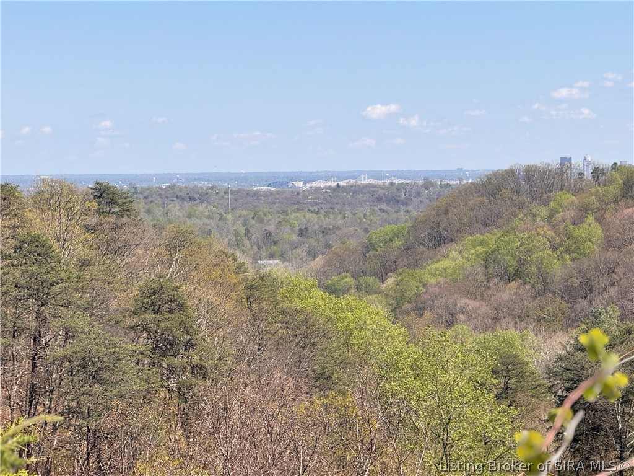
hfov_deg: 16.4
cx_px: 317
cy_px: 238
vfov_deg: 12.3
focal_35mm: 120
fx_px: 2198
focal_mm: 15.66
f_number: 2.8
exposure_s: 1/759
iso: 50
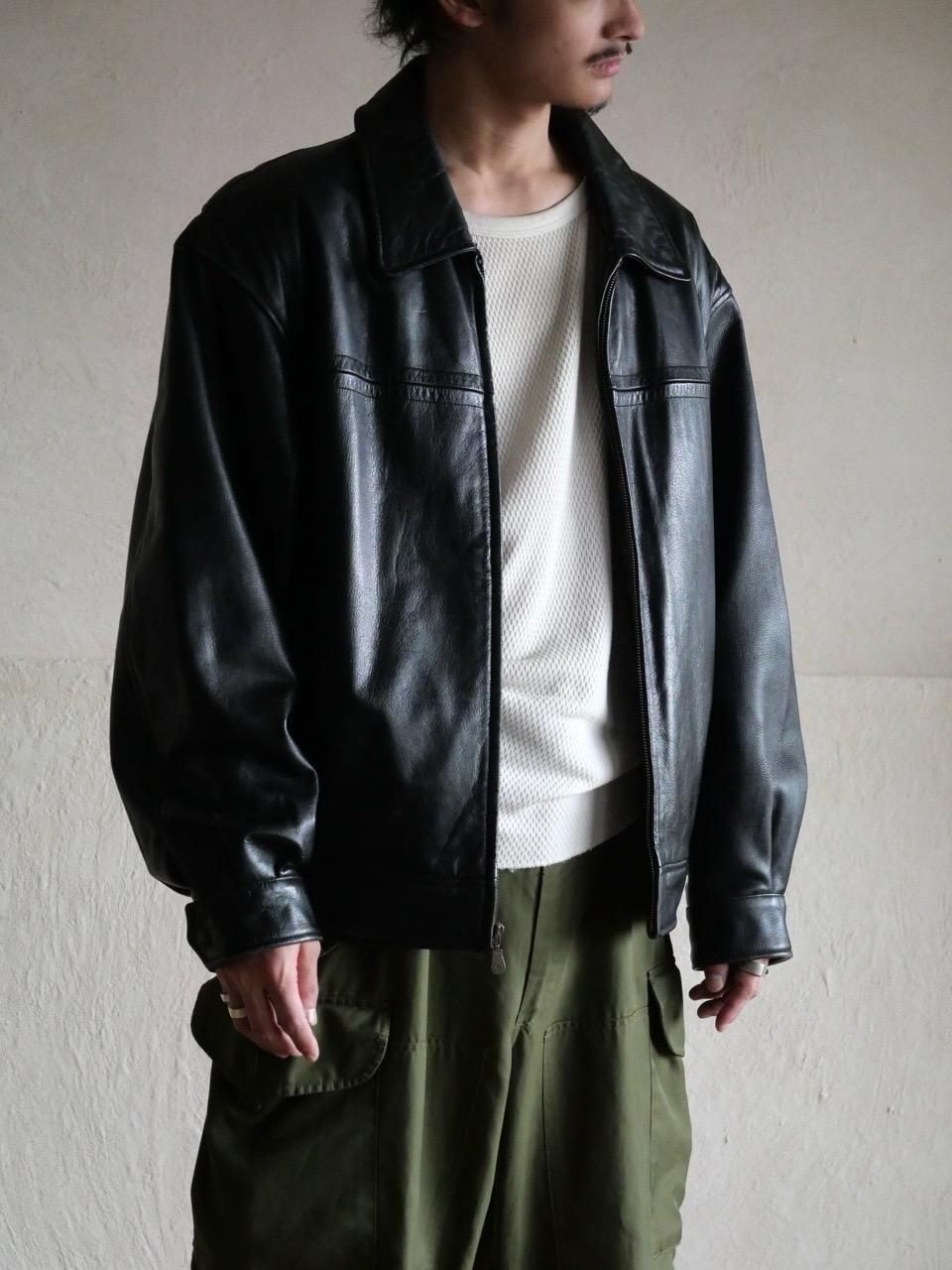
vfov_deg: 20.4
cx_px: 476
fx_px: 3520
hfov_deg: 15.4
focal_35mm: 96
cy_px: 635
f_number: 3.9
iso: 3200
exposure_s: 1/30
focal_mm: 48
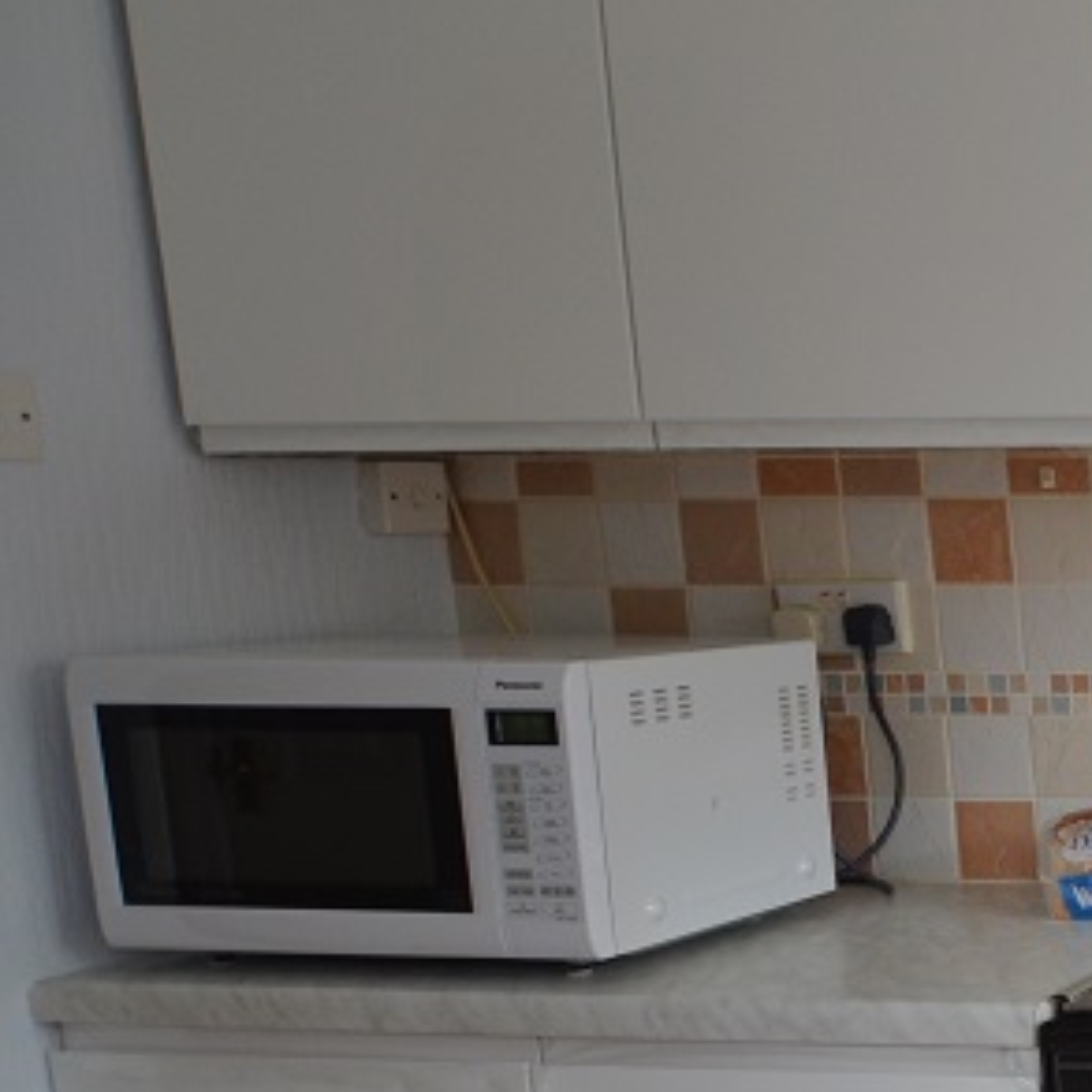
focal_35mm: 47
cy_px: 742
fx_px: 1677
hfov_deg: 22.2
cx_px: 1949
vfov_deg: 35.6
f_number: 4
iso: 400
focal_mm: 10
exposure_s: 1/60
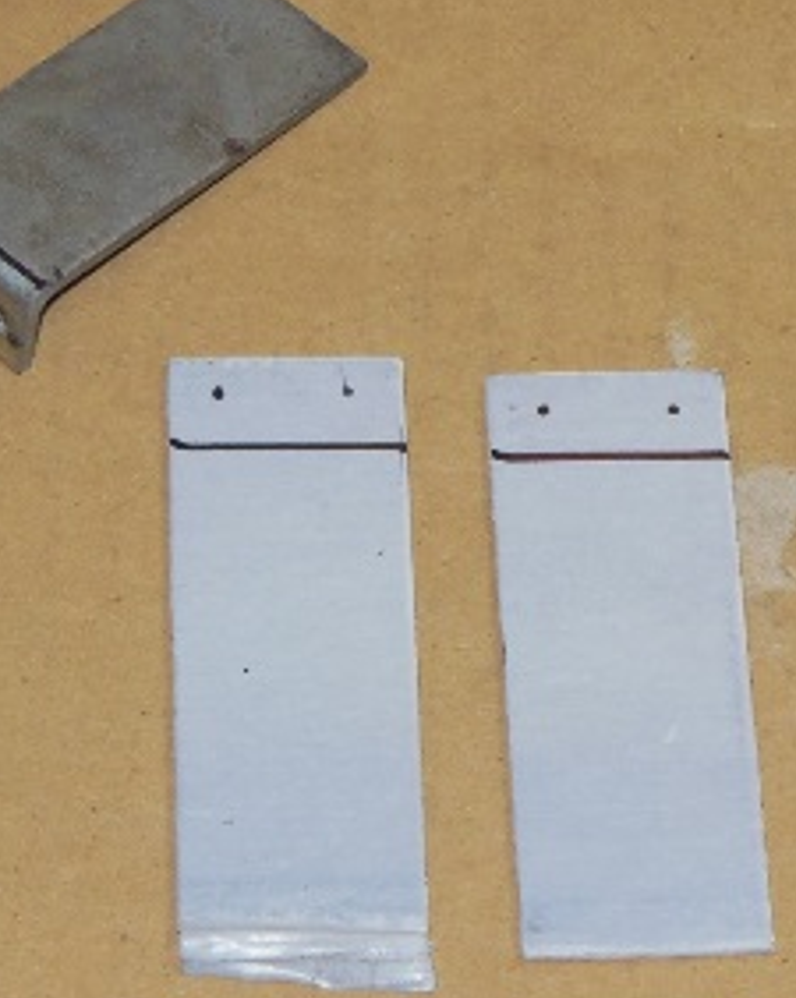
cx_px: 329
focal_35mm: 135
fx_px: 3982
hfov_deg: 11.4
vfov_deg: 14.3
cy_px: 460
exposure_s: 1/60
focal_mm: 15.5
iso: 200
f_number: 4.6
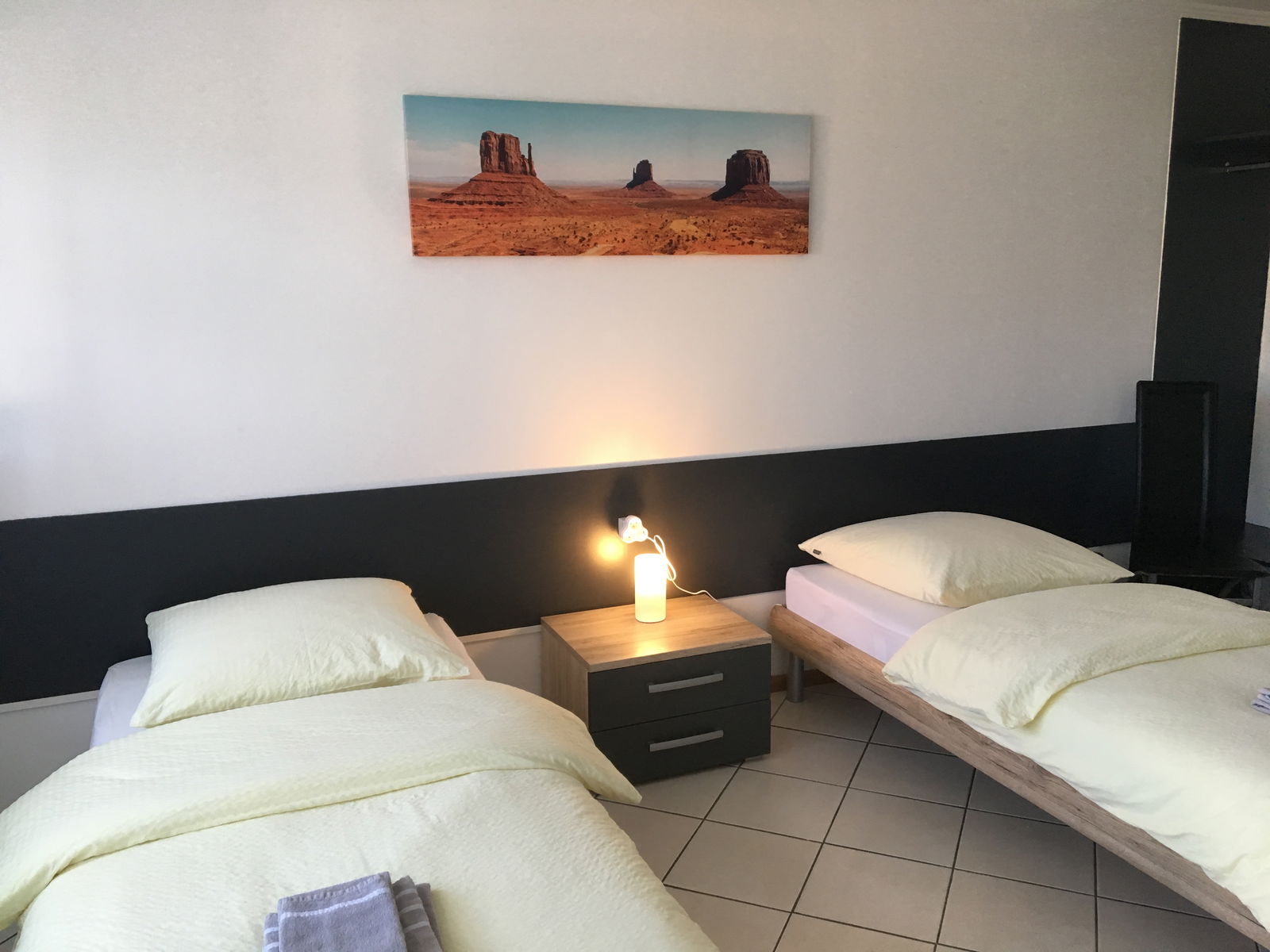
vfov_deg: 48.2
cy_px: 476
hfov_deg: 61.7
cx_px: 635
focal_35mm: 29
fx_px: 1064
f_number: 2.2
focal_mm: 4.15
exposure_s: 1/33
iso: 64
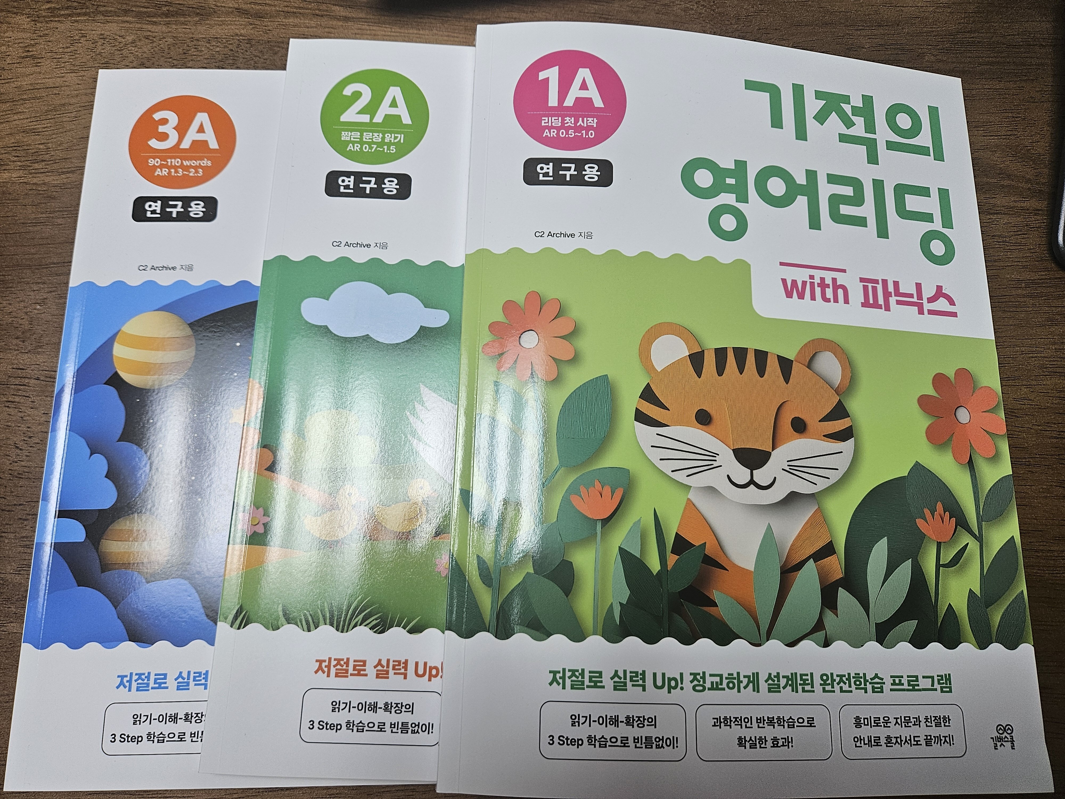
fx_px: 708
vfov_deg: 58.9
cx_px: 532
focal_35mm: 23
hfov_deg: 73.9
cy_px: 400
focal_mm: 5.4
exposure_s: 1/182
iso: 64
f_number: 1.8
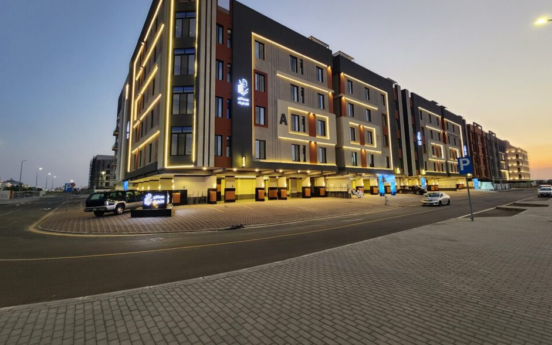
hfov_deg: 101.4
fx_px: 226
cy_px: 155
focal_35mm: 15
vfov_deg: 74.6
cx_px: 289
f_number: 2.2
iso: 320
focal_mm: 2.2
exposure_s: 1/60
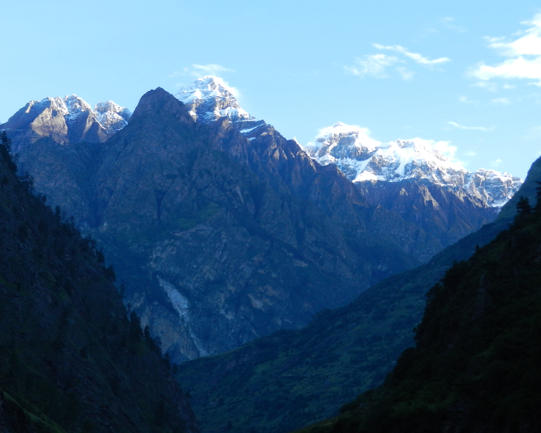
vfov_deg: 21.3
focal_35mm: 72
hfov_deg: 26.4
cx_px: 282
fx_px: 1153
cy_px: 215
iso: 160
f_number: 4.6
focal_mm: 12.3
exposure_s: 1/100
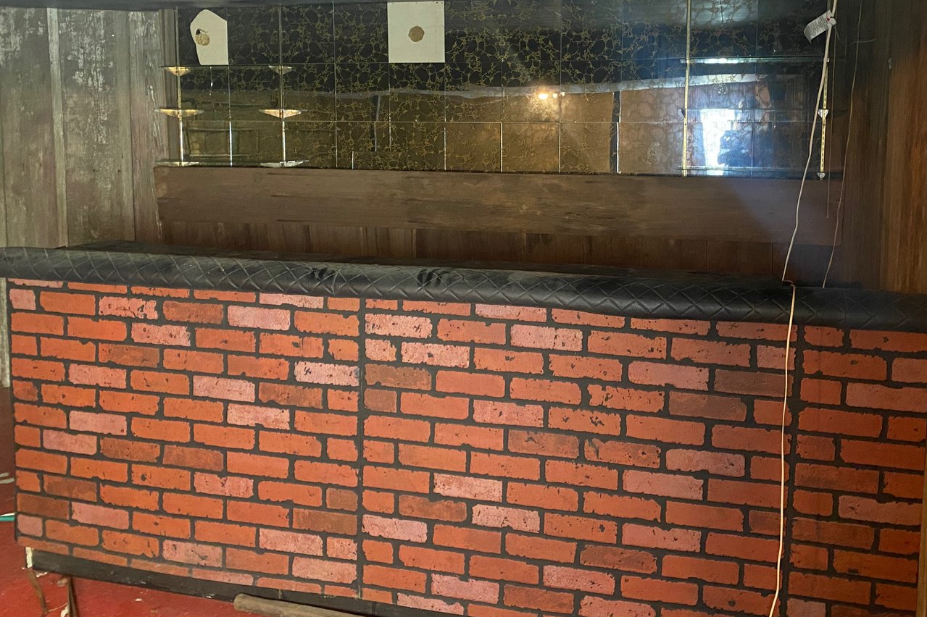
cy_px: 223
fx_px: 824
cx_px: 526
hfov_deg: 58.5
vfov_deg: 40.7
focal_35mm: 32
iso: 800
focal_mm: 4.25
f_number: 1.8
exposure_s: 1/30
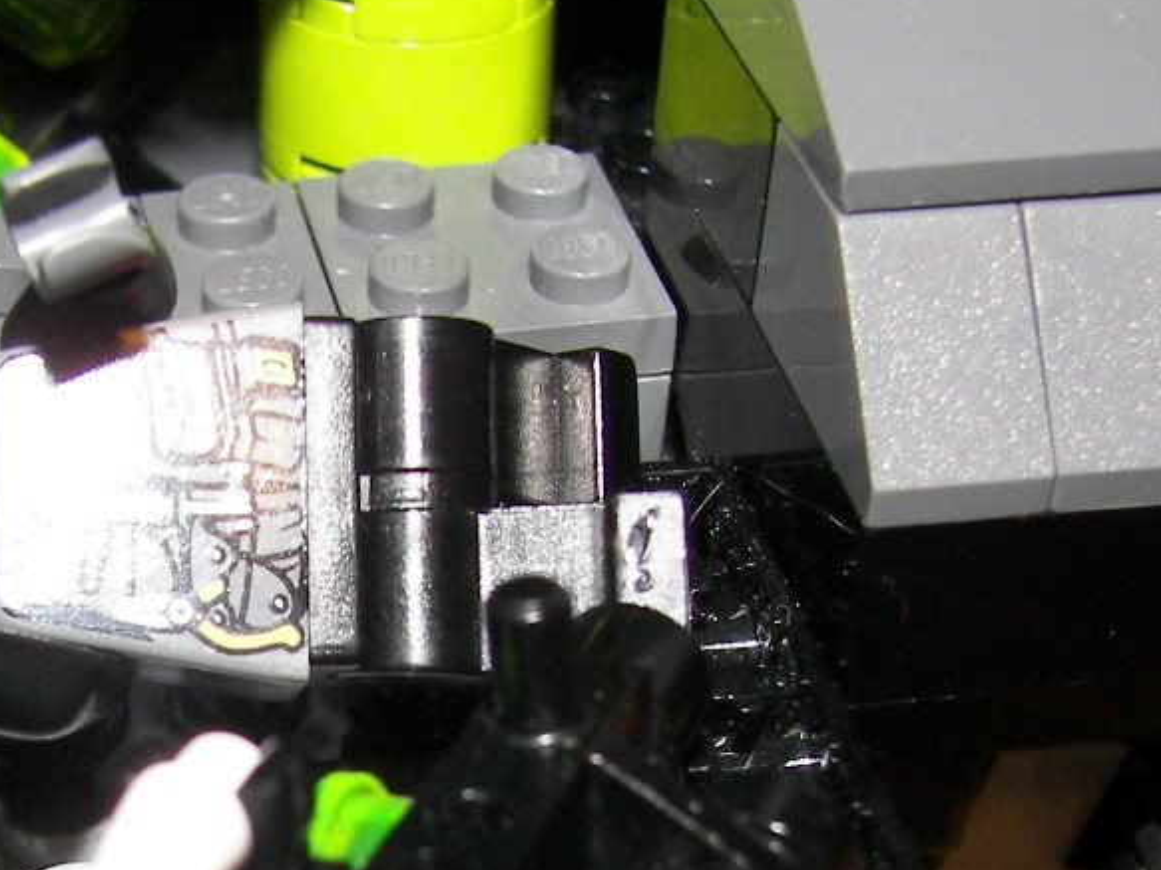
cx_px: 179
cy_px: 862
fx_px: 2649
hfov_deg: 24.2
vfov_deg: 18.2
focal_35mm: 79
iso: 100
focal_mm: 6
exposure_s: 1/30
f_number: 2.8
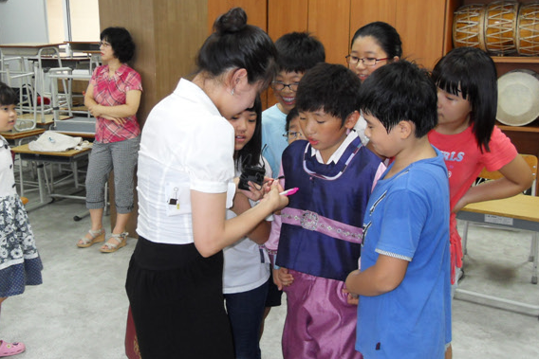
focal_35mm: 41
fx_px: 614
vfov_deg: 32.6
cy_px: 190
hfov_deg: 47.4
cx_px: 271
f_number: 2.8
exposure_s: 1/45
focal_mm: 6
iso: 200
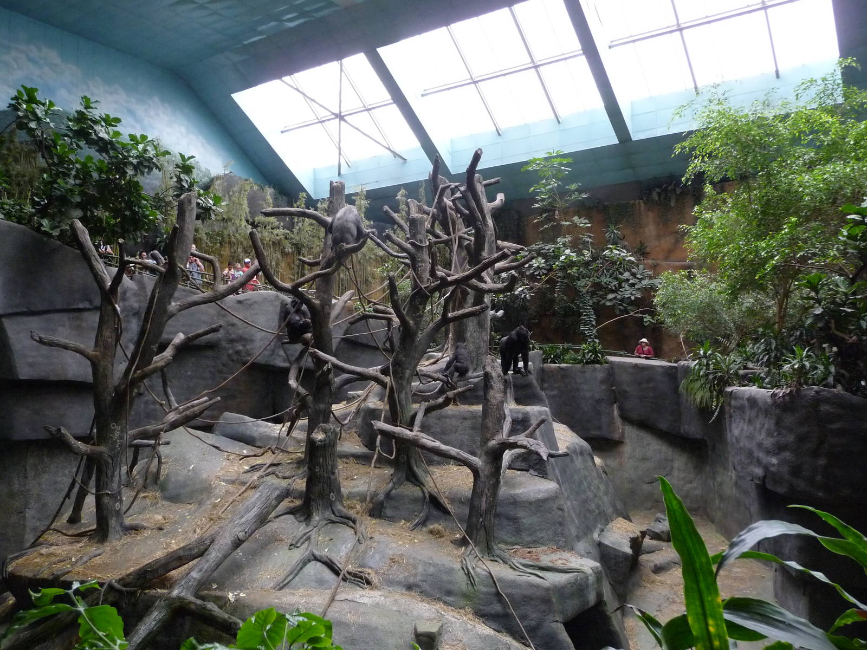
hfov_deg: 60.0
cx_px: 434
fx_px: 751
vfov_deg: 46.8
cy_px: 325
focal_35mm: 30
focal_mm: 5
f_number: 3.4
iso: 400
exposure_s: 1/100
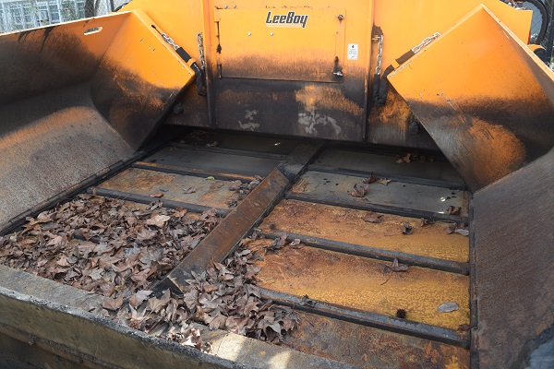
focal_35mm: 27
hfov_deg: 67.4
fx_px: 415
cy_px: 184
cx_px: 277
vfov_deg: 47.9
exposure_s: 1/200
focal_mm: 18
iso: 400
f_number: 8
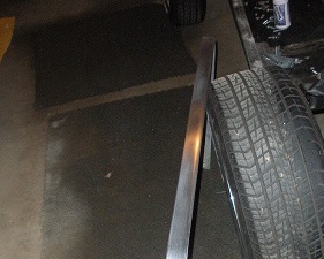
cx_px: 178
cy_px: 236
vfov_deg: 25.8
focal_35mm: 57
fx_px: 547
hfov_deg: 33.0
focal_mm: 6.3
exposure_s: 1/60
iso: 383
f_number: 3.5
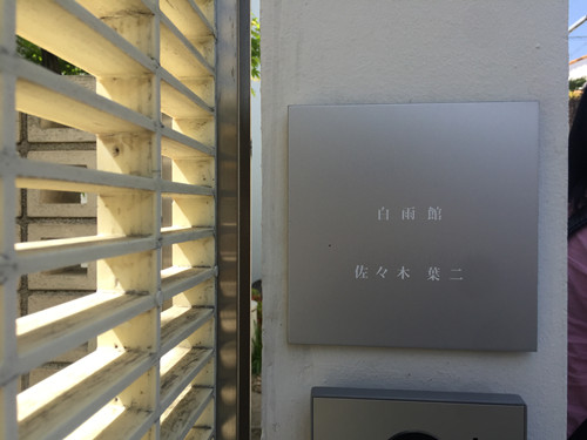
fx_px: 492
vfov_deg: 48.2
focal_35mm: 29
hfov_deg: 61.7
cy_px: 220
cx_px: 294
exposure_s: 1/964
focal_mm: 4.15
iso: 32
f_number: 2.2
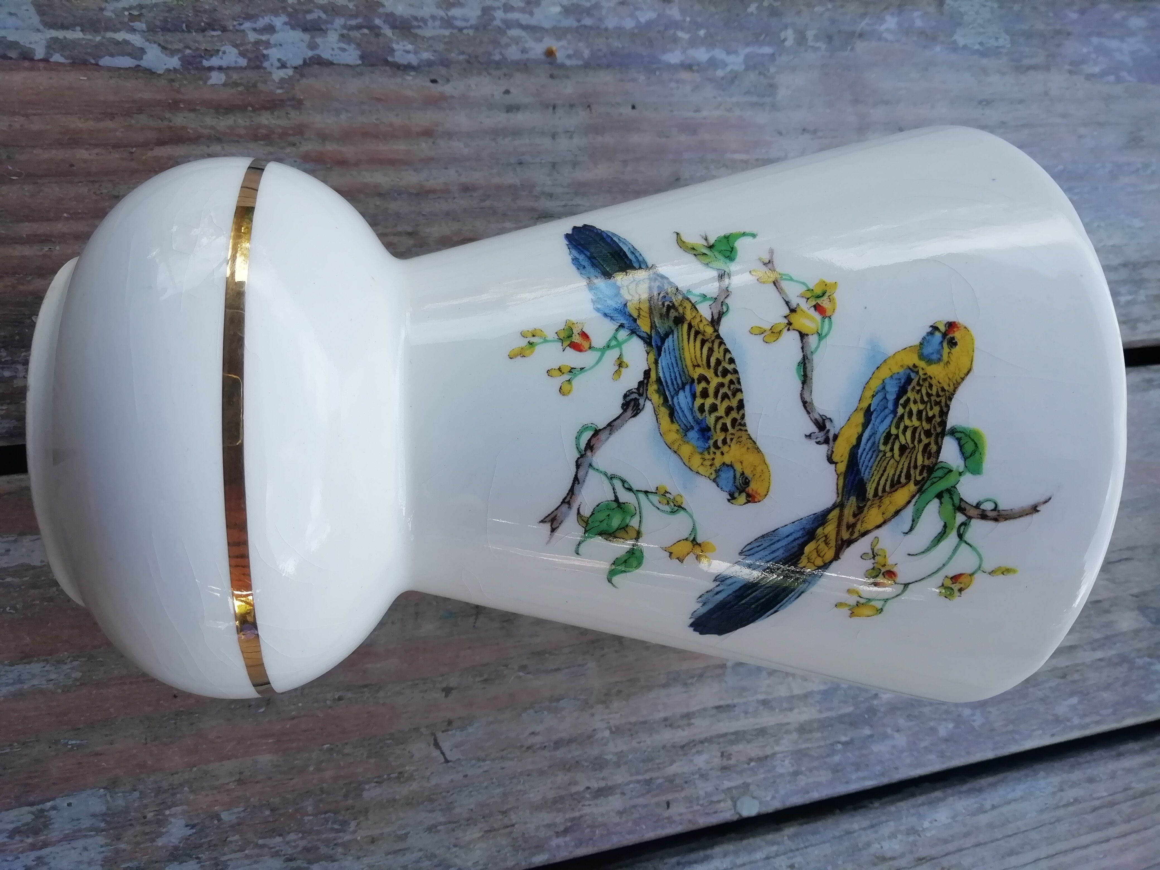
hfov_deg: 67.3
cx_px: 580
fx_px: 871
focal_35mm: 26
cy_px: 435
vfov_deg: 53.1
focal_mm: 3.21
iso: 50
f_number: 2.2
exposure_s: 1/150
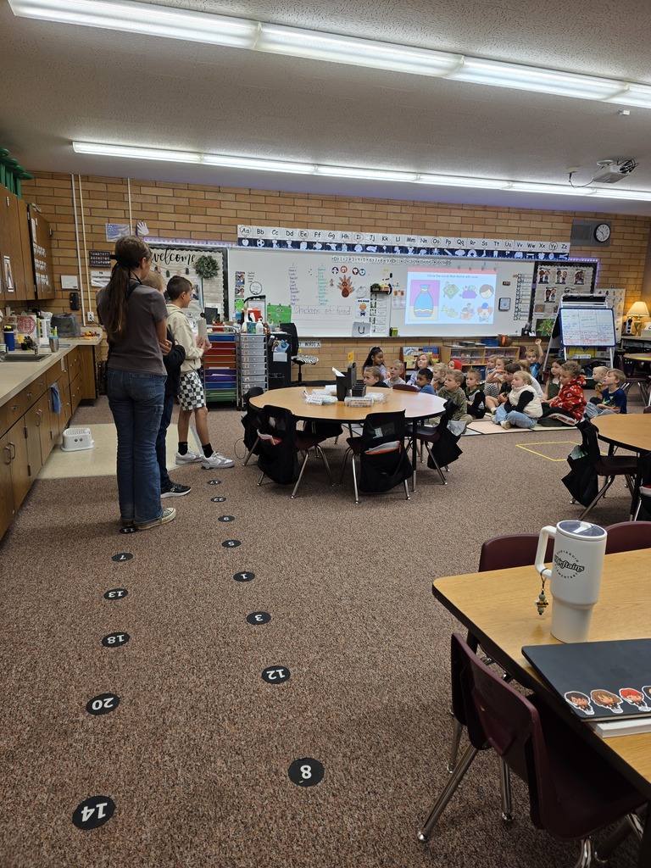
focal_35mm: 23
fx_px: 577
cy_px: 434
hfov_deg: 58.9
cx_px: 326
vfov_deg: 73.9
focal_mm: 6.3
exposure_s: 1/120
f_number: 1.7
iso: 80
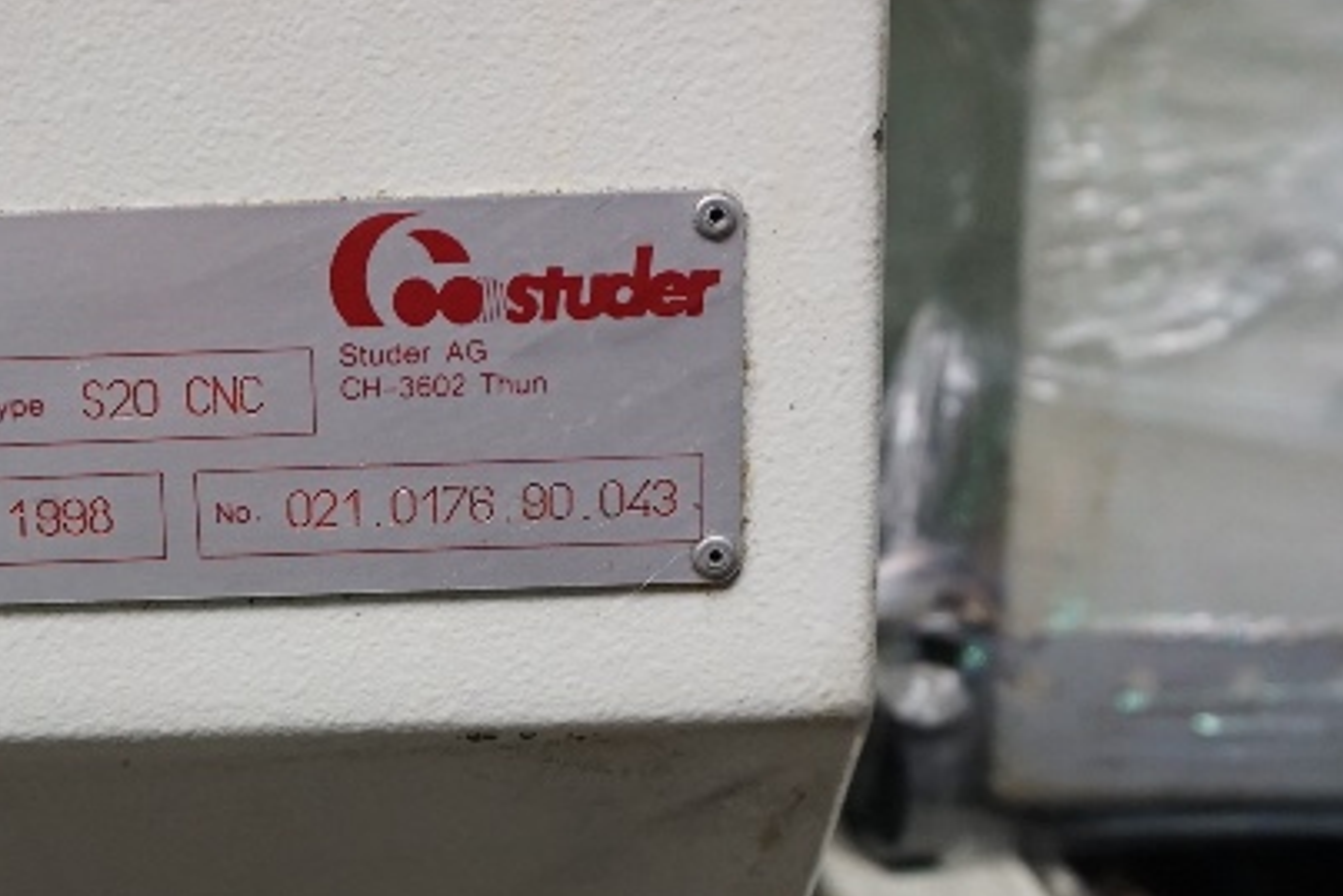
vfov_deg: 22.2
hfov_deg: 32.2
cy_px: 588
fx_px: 2276
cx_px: 330
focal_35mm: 61
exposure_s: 1/60
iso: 1250
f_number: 4
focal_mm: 16
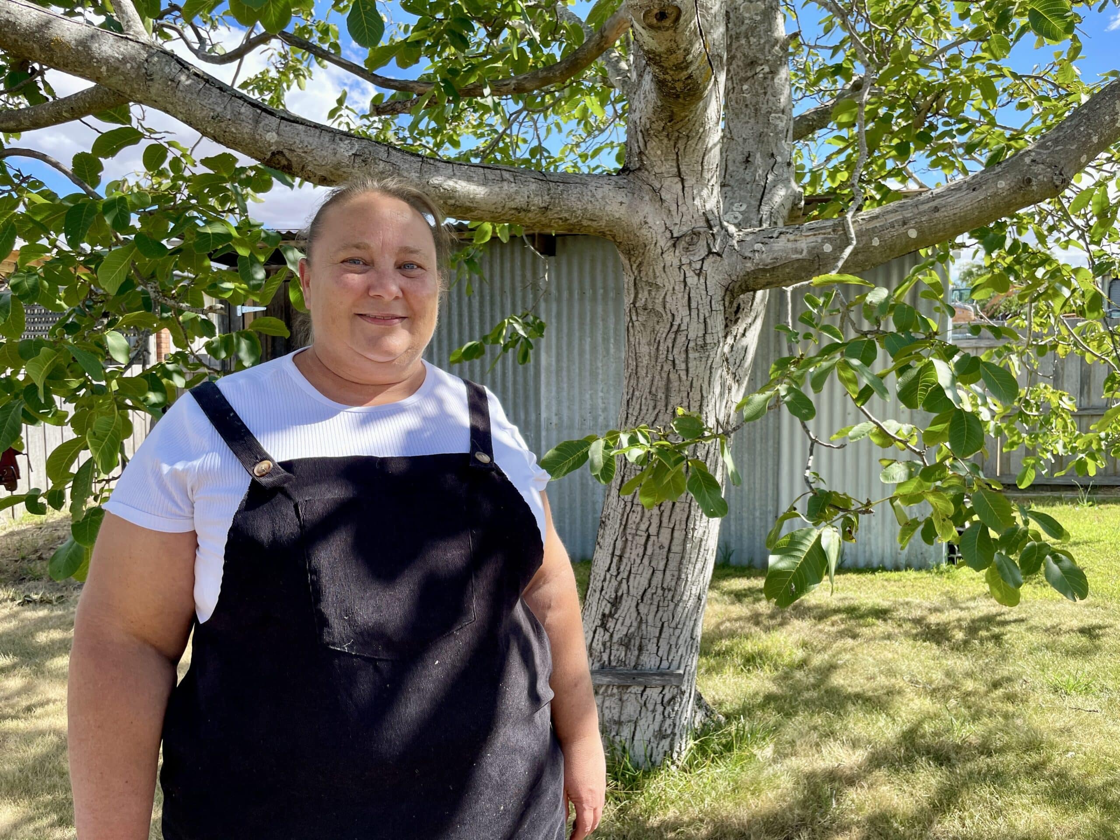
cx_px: 560
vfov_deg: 53.1
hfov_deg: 67.3
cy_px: 420
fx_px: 841
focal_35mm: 26
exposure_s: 1/861
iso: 32
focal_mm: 4.2
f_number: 1.6
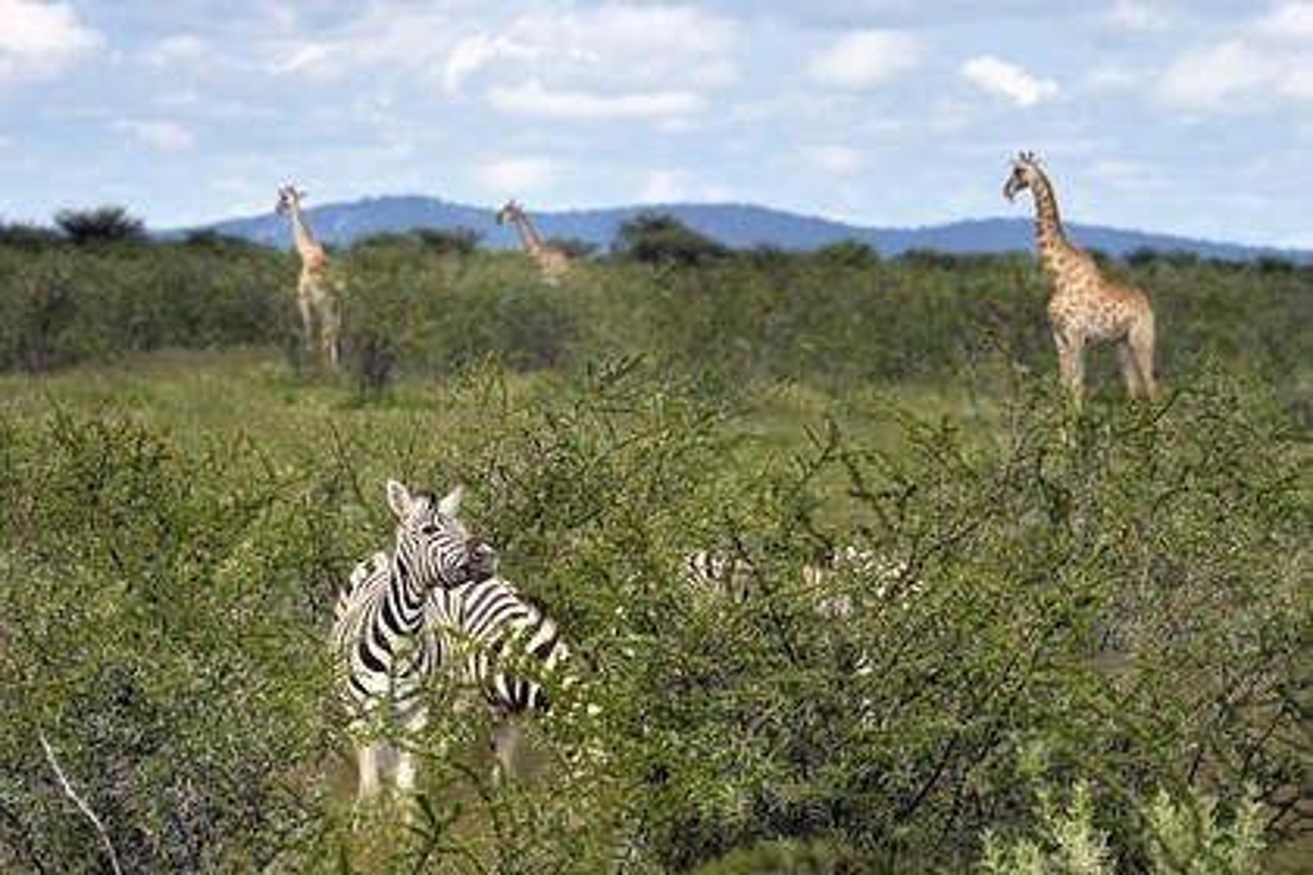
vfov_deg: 4.9
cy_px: 438
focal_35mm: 280
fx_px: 10211
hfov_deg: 7.4
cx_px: 656
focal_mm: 280
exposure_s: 1/800
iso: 400
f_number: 10
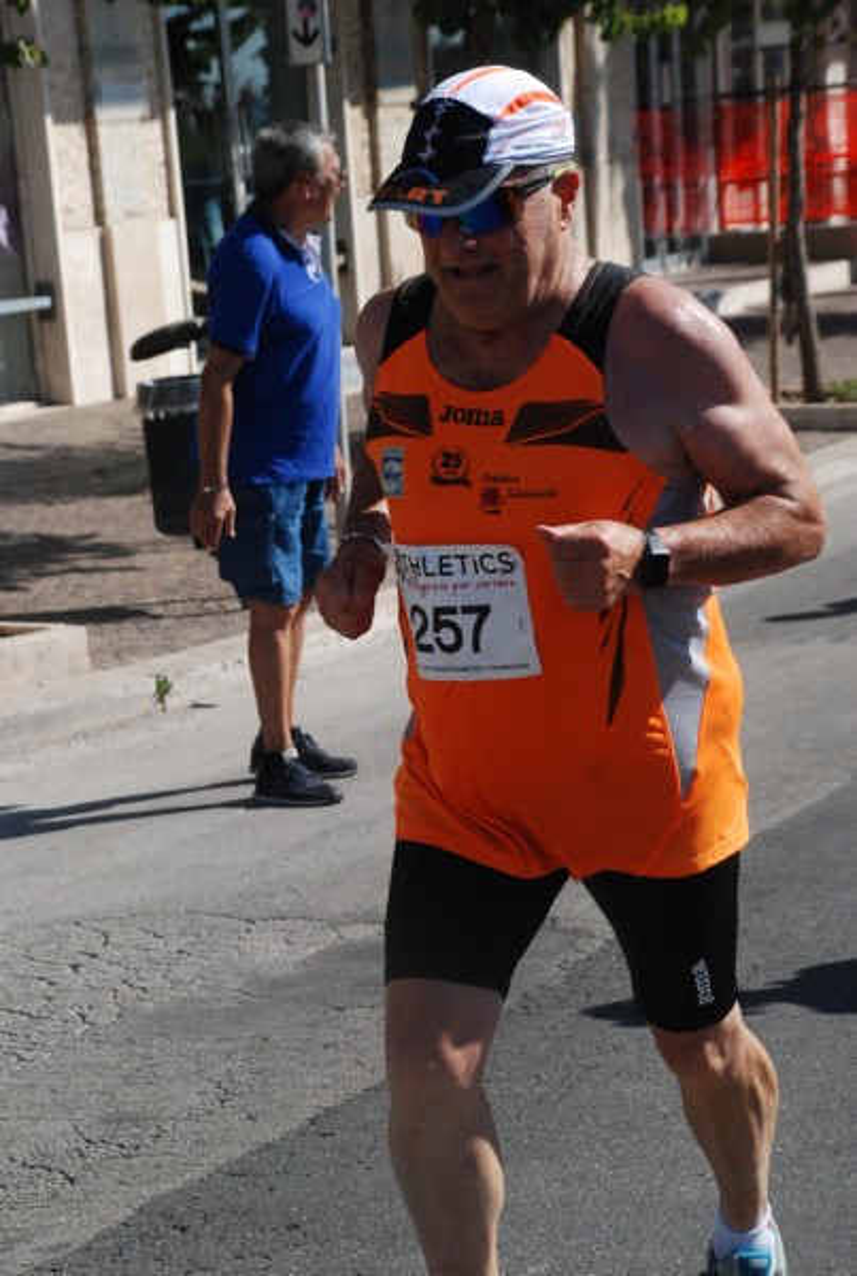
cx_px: 428
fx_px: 3730
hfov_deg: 13.1
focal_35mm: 105
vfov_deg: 19.4
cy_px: 638
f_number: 8
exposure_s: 1/2000
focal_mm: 70
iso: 1000
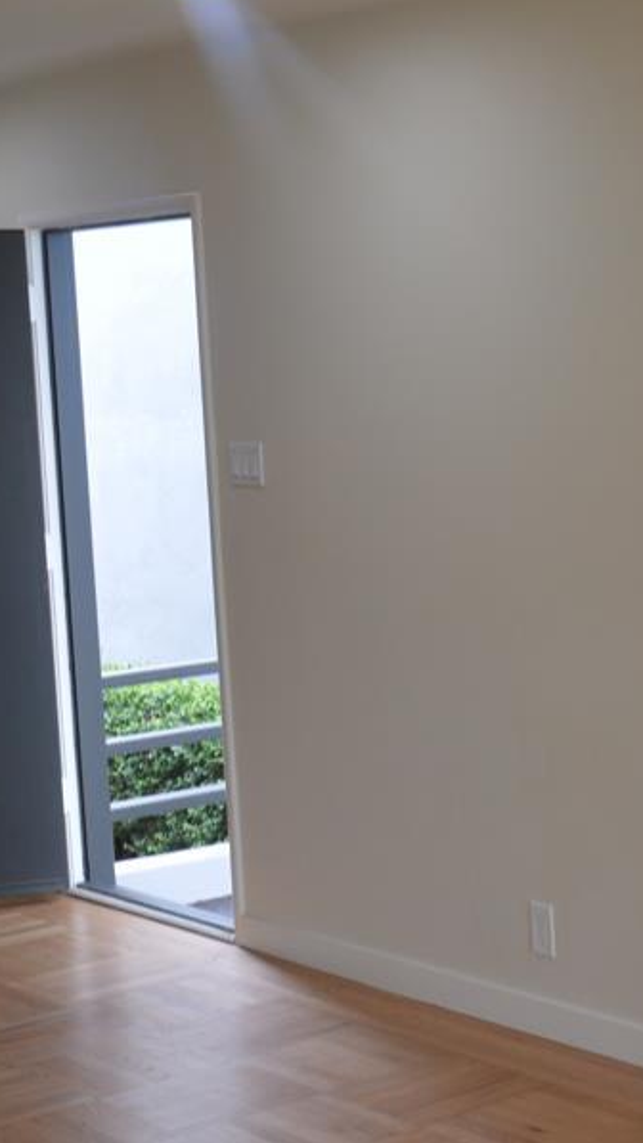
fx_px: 2151
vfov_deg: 29.7
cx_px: 813
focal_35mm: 71
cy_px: 598
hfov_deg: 16.2
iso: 400
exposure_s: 1/60
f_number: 6.3
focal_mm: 18
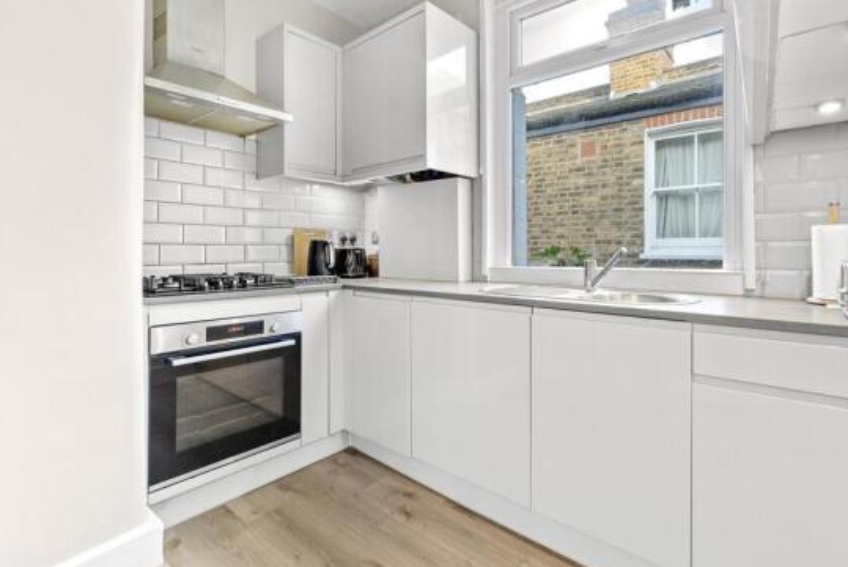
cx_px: 452
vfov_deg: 70.4
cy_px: 264
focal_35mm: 17
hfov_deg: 93.1
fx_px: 401
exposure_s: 1/50
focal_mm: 14
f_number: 4
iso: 2000
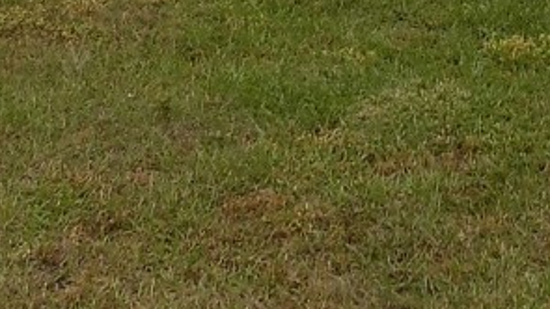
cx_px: 561
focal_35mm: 87
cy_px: -242
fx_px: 1269
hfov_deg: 23.4
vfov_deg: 12.7
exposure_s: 1/160
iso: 80
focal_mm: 4
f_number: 3.1
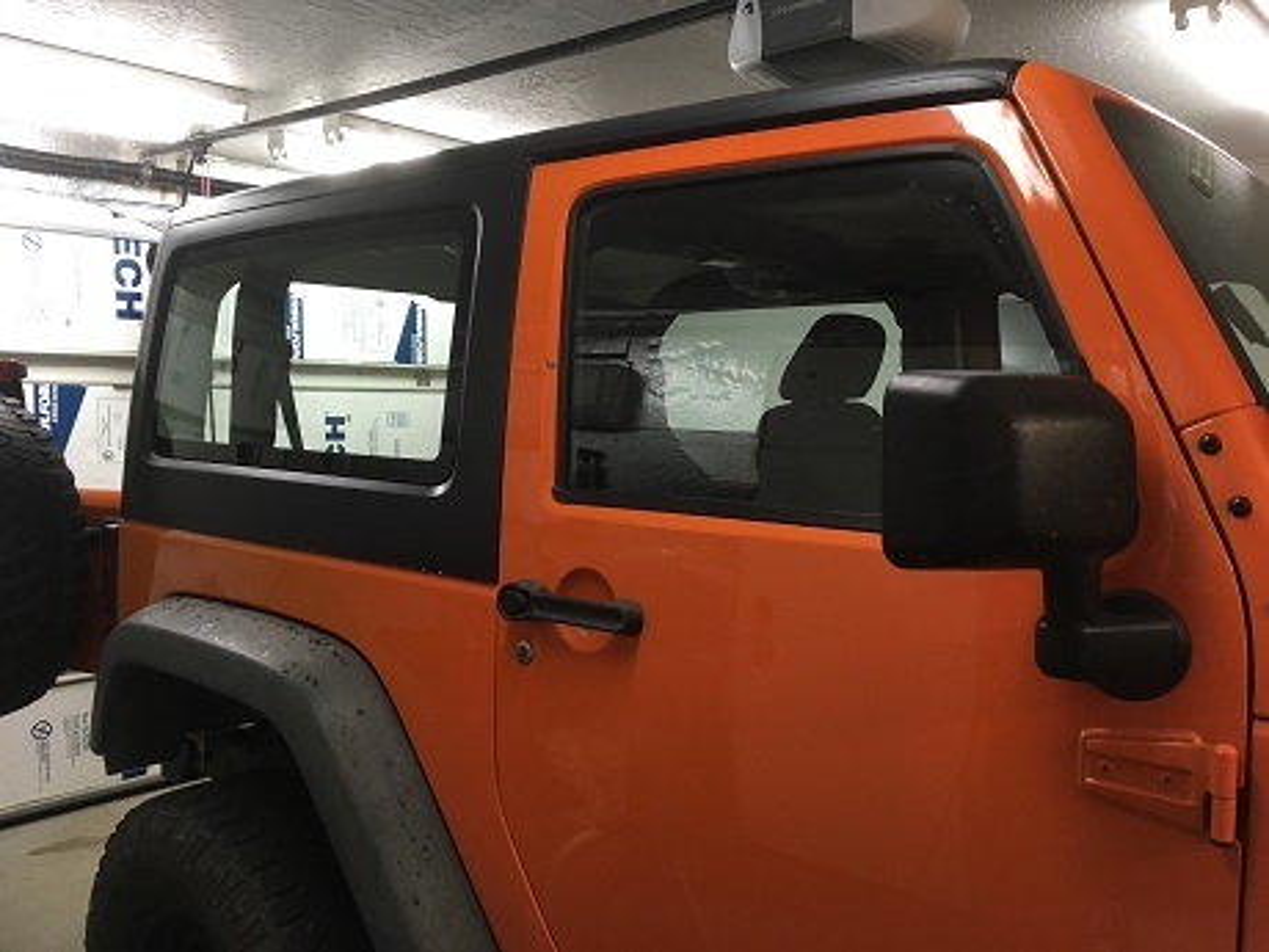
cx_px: 634
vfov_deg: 48.2
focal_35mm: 29
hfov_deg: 61.7
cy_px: 476
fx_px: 1063
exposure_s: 1/30
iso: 40
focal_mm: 4.15
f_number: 2.2
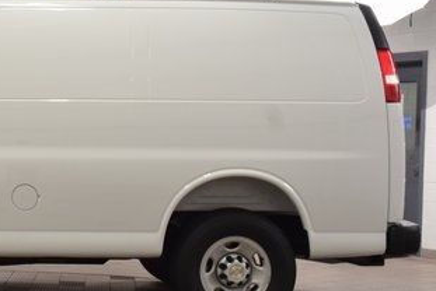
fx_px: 897
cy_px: 145
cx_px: -10
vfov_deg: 18.5
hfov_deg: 25.8
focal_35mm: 74
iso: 800
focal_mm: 24
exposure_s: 1/60
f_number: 8
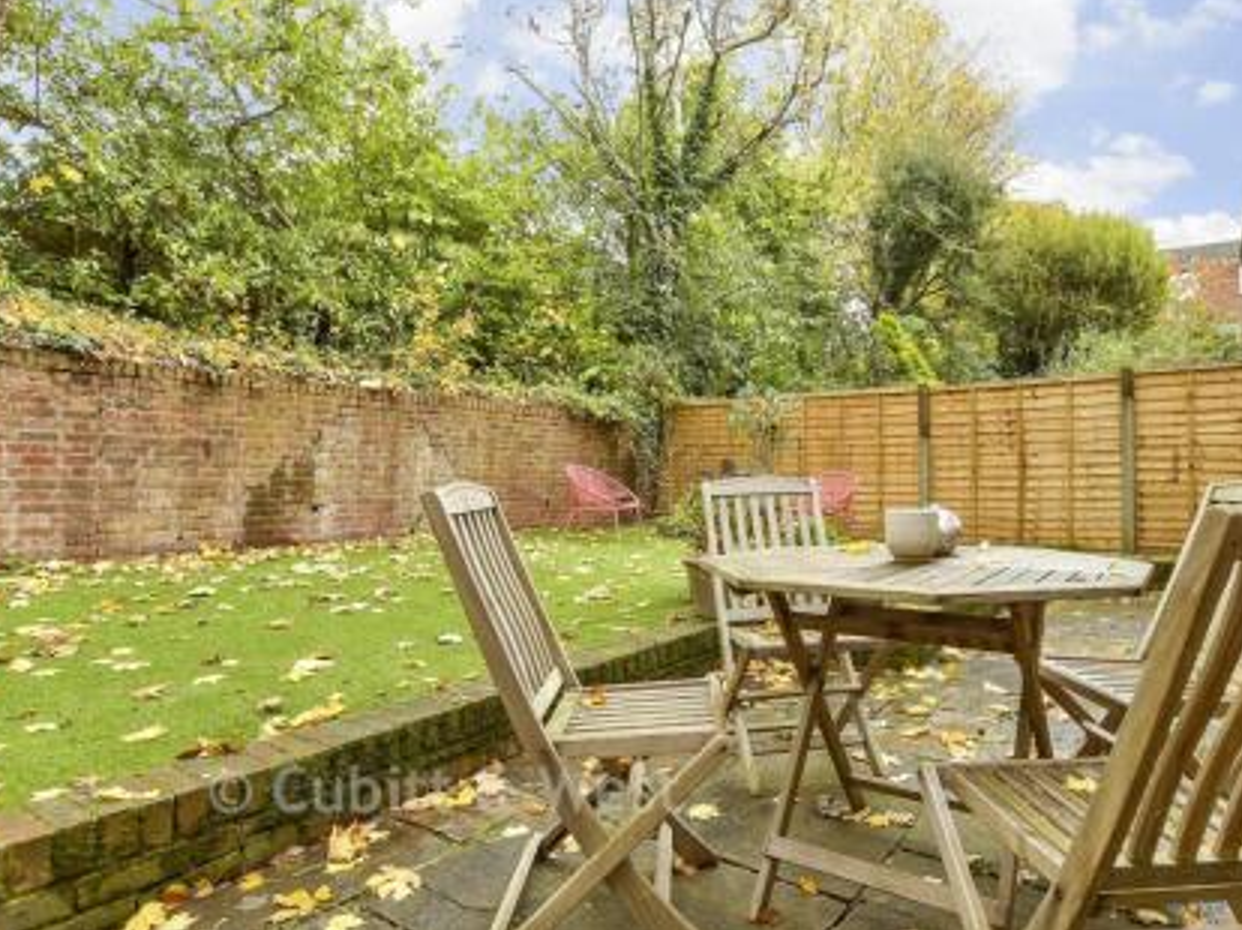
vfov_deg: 63.4
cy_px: 464
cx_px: 672
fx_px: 753
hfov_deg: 78.9
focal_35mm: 21
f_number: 8
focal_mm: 13
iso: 160
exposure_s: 1/25
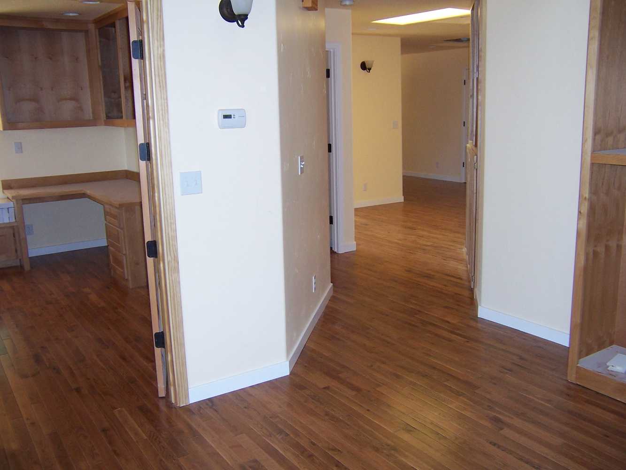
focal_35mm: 33
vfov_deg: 43.0
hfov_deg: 55.3
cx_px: 313
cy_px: 235
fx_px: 597
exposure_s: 1/60
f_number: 2.8
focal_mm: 5.5
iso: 140
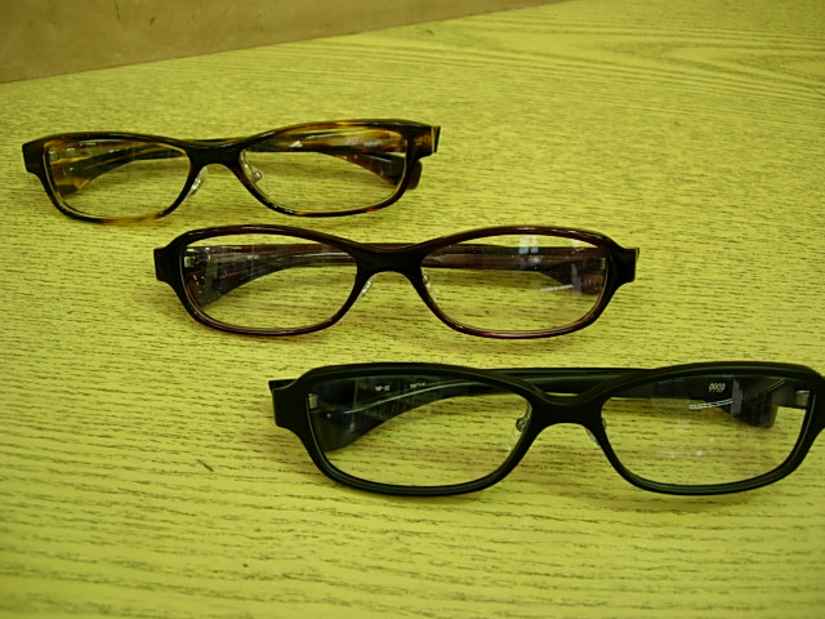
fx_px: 906
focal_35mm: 38
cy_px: 310
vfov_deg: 37.7
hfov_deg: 49.0
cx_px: 412
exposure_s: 1/32
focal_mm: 7.8
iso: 68
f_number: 2.8
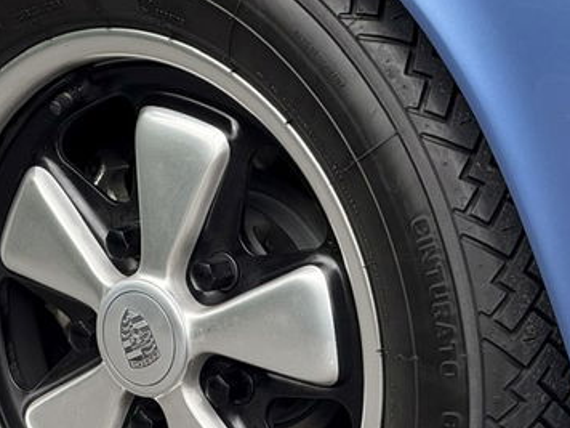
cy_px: 328
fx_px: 5681
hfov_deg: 5.7
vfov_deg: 4.3
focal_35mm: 345
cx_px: 250
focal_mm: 15.66
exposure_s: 1/99
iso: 64
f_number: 2.8
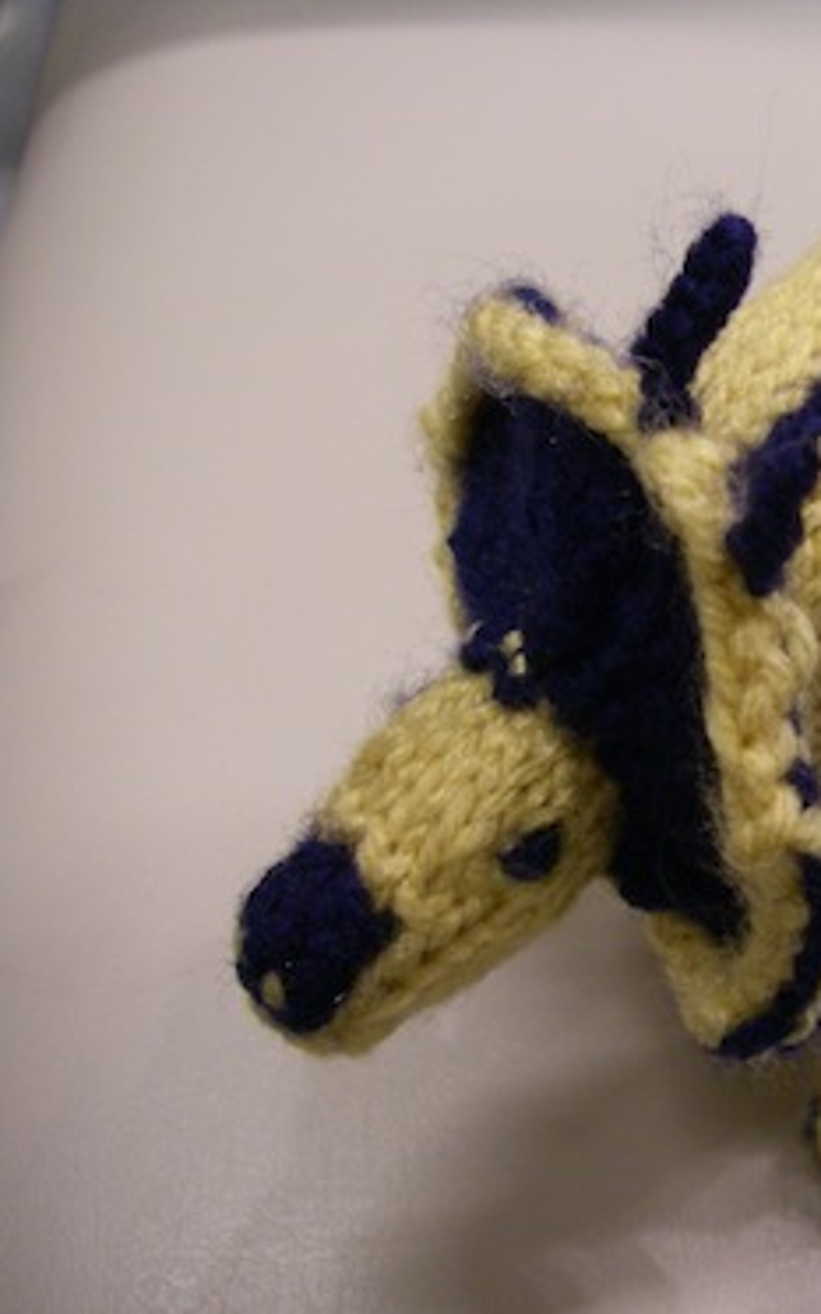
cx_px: 870
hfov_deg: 22.8
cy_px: 657
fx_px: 1934
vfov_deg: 37.5
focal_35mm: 54
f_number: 3.3
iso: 200
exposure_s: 1/13
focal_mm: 6.3
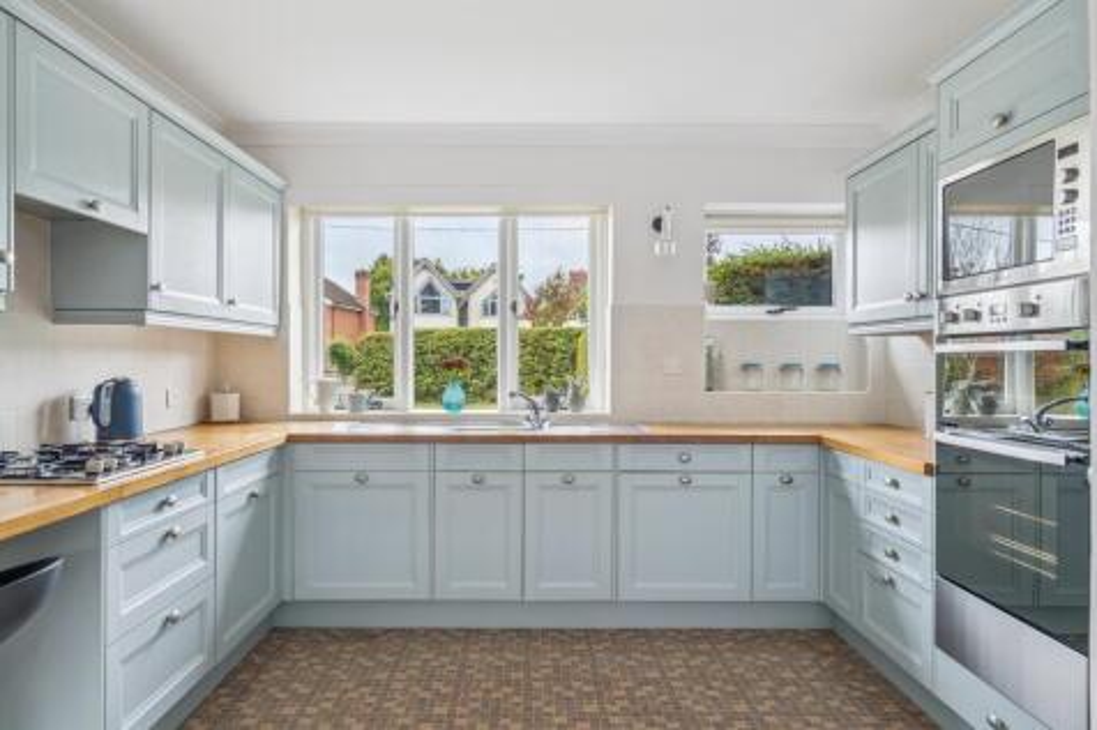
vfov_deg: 59.5
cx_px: 548
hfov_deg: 81.2
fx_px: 640
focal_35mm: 21
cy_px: 365
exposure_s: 1/50
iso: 500
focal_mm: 21
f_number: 5.6
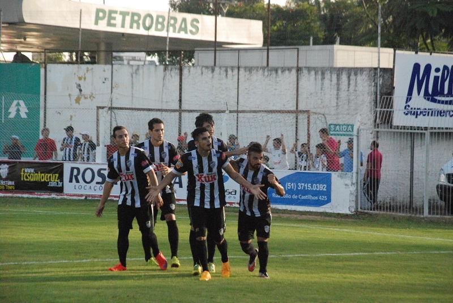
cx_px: 226
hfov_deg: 13.7
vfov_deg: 9.2
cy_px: 152
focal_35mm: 150
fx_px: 1889
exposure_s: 1/1600
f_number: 5.6
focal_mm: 100
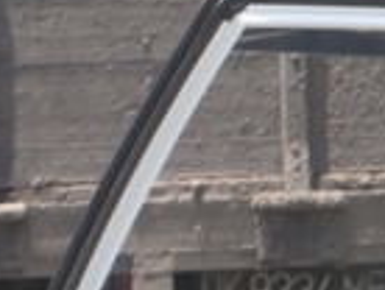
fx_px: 11598
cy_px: 28
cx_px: -190
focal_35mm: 1041
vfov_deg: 1.4
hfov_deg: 1.9
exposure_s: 1/125
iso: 100
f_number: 5.8
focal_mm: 42
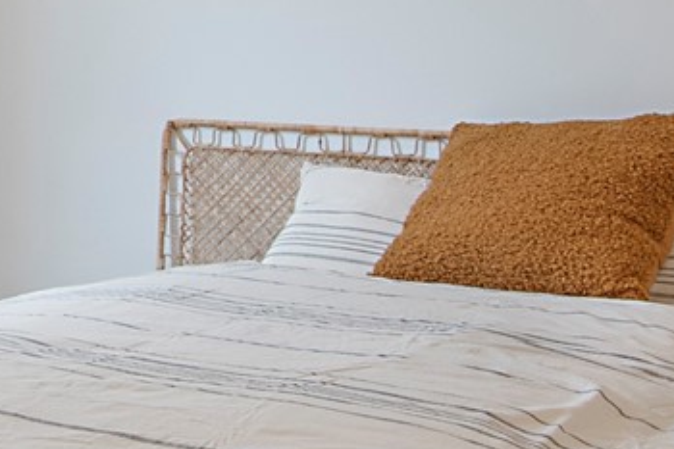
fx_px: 1740
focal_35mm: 93
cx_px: -111
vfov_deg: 14.5
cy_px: 14
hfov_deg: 20.6
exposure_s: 1/125
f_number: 5.6
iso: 100
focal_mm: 10
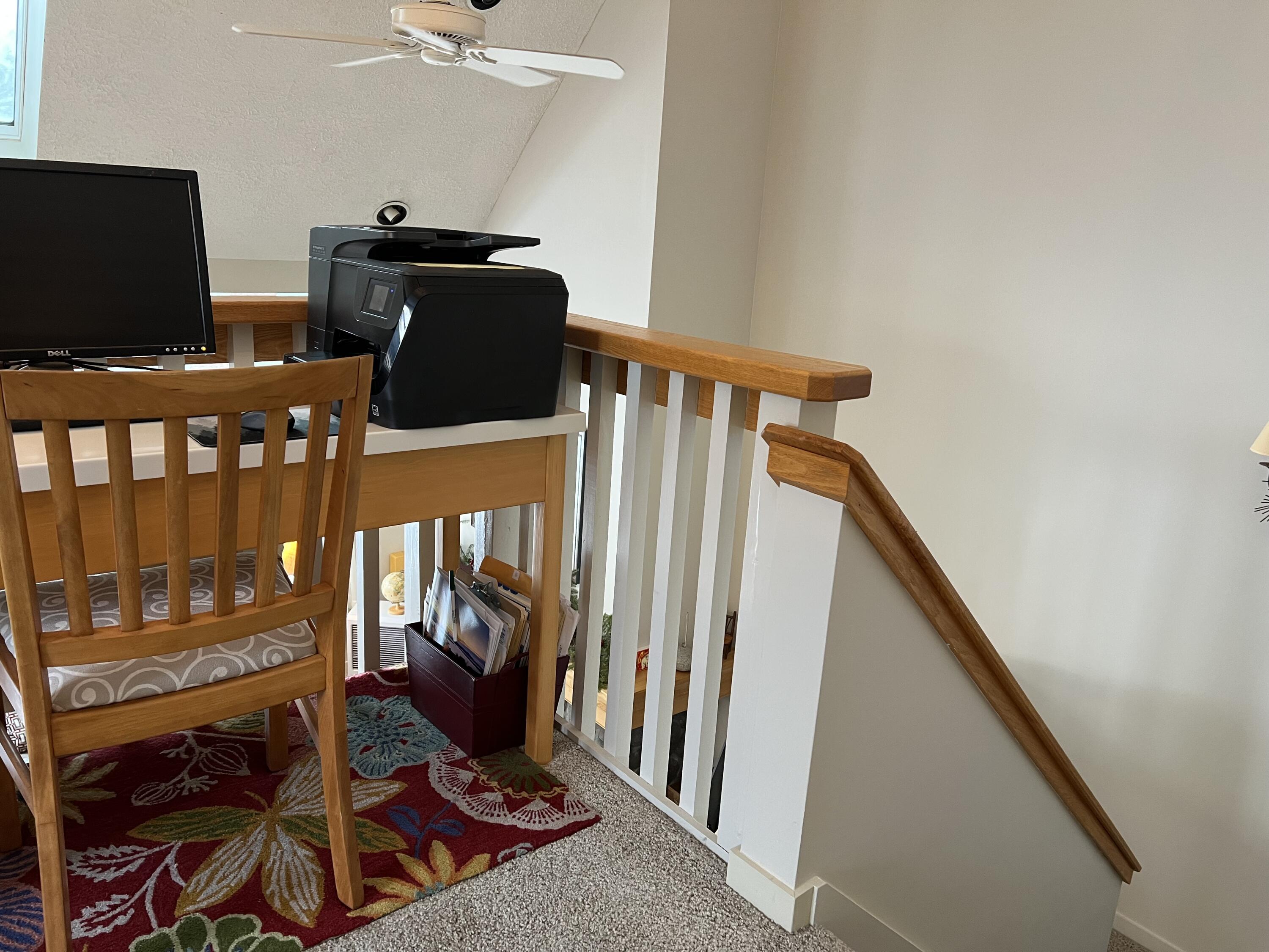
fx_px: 953
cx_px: 634
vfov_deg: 53.1
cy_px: 476
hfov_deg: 67.3
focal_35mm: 26
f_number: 1.5
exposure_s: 1/60
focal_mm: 5.7
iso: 160
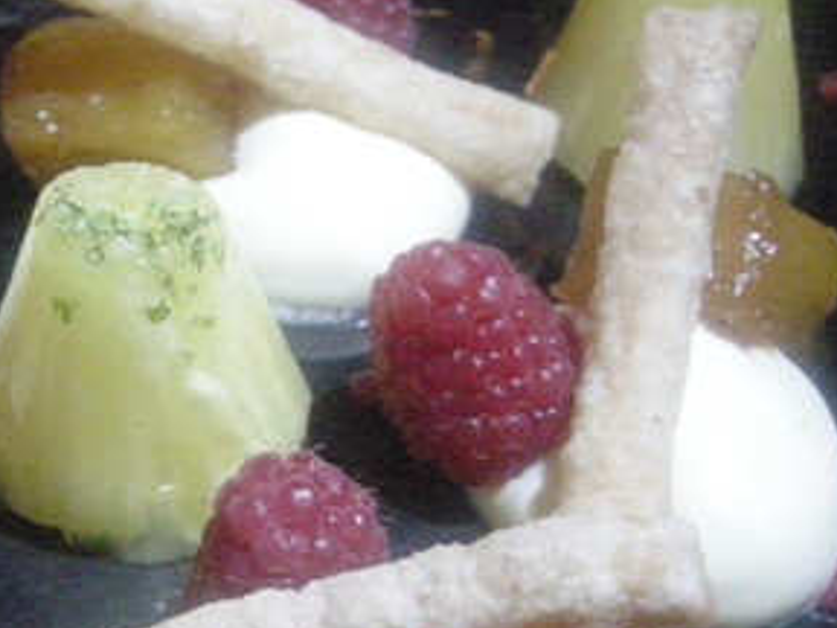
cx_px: 198
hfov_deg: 24.1
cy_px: 529
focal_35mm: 80
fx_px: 1934
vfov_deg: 18.2
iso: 1600
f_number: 2.7
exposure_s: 1/84.2
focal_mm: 7.5
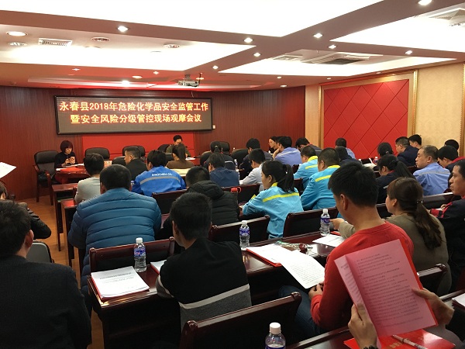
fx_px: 390
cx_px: 232
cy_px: 174
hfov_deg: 61.7
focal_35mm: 29
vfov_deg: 48.2
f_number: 2.2
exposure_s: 1/33
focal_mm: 4.15
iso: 200
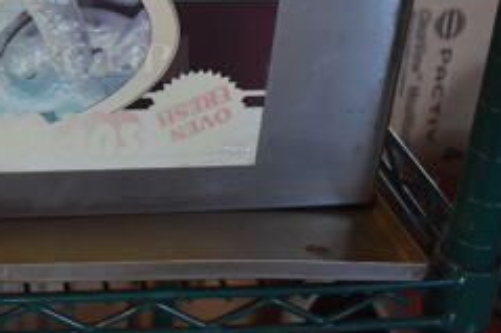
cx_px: -44
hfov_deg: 27.0
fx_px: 960
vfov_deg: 19.0
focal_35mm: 69
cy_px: -29
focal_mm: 18
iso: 800
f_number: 3.5
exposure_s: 1/160
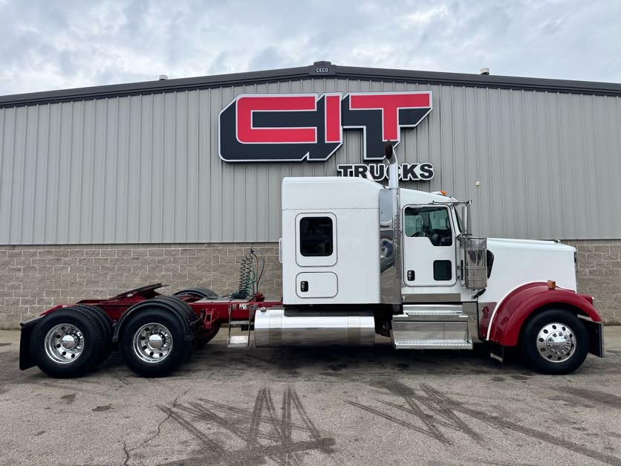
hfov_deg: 71.6
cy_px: 233
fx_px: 431
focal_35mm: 24
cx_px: 310
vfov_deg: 56.8
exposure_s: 1/1869
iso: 80
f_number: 1.78
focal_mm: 6.76
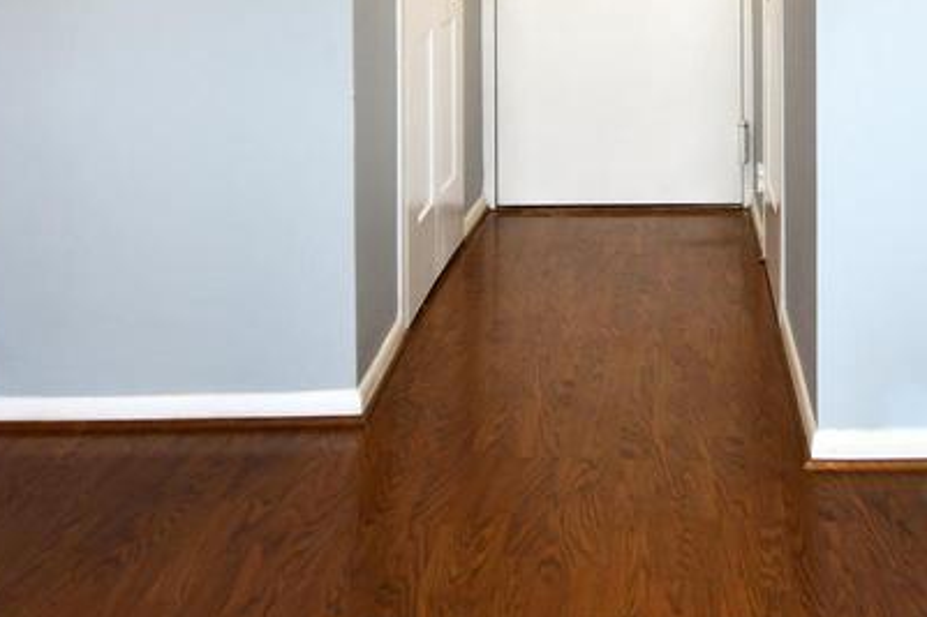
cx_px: 633
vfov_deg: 27.0
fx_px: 1184
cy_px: -47
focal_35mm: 46
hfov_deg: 42.1
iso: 280
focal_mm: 12
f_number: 4
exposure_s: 1/60
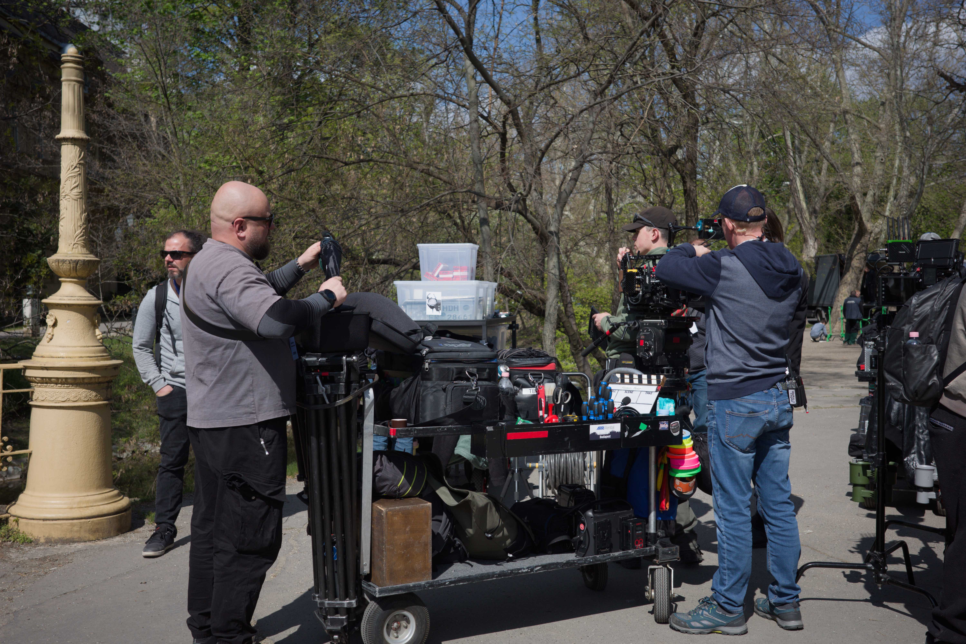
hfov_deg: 48.5
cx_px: 483
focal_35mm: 40
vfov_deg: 33.4
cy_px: 322
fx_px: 1073
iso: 100
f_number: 4.5
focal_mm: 26
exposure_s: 1/1000
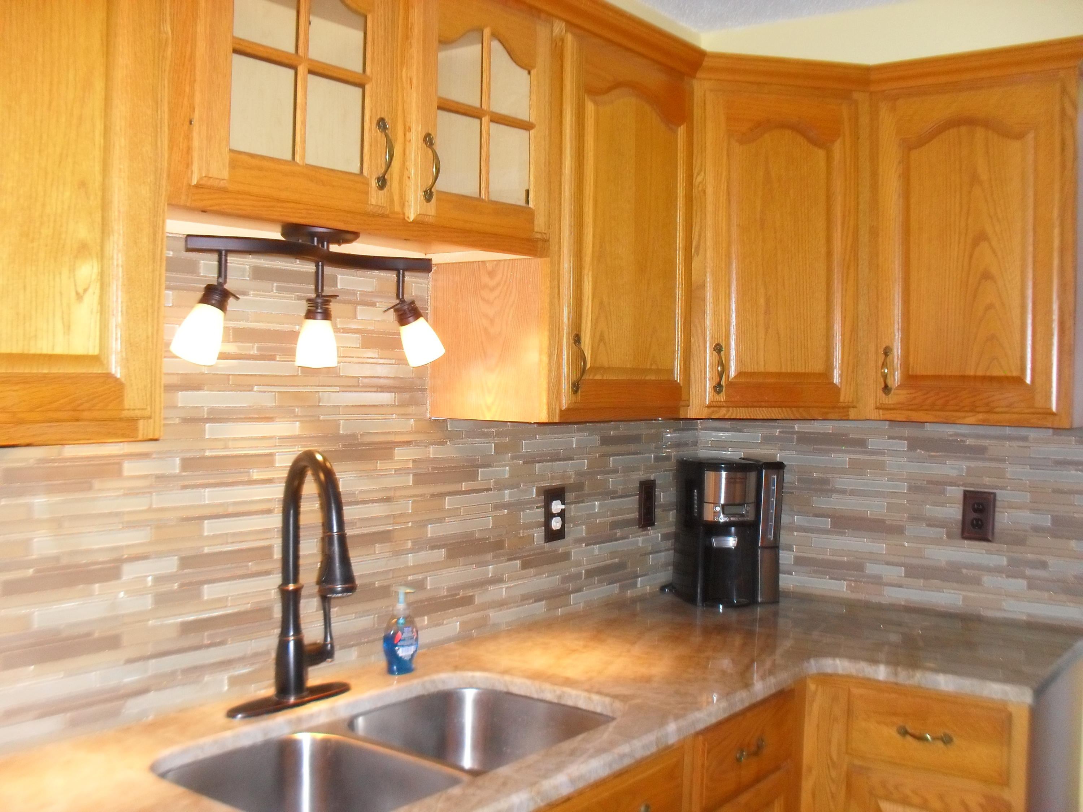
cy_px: 406
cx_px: 542
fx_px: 1095
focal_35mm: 35
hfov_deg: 52.6
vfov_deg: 40.7
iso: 240
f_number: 3.2
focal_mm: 6.3
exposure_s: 1/45
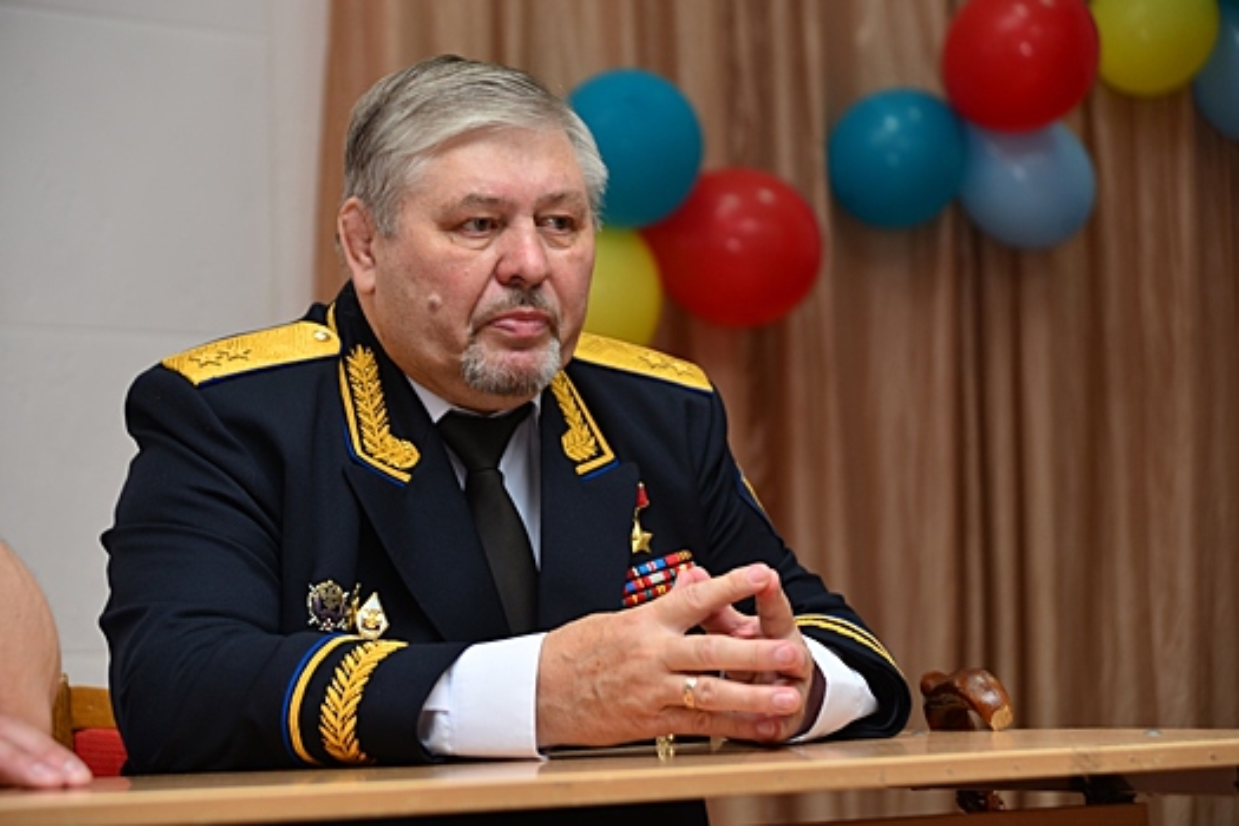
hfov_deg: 35.6
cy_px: 413
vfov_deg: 24.2
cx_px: 620
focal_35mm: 56
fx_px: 1927
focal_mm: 56
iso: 250
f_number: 3.8
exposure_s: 1/125
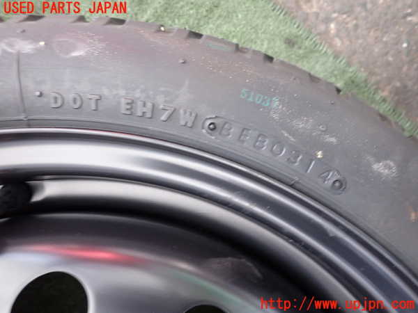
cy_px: 156
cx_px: 209
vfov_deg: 54.9
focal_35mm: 25
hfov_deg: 69.4
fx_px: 302
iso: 320
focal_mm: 4.5
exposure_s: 1/30
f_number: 2
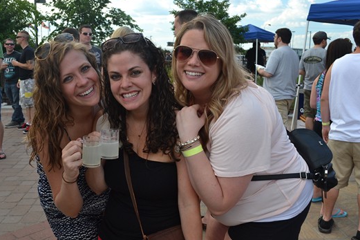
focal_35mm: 38
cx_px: 175
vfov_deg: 35.0
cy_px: 124
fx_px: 380
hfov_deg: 50.7
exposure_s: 1/125
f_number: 5.6
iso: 180
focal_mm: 24
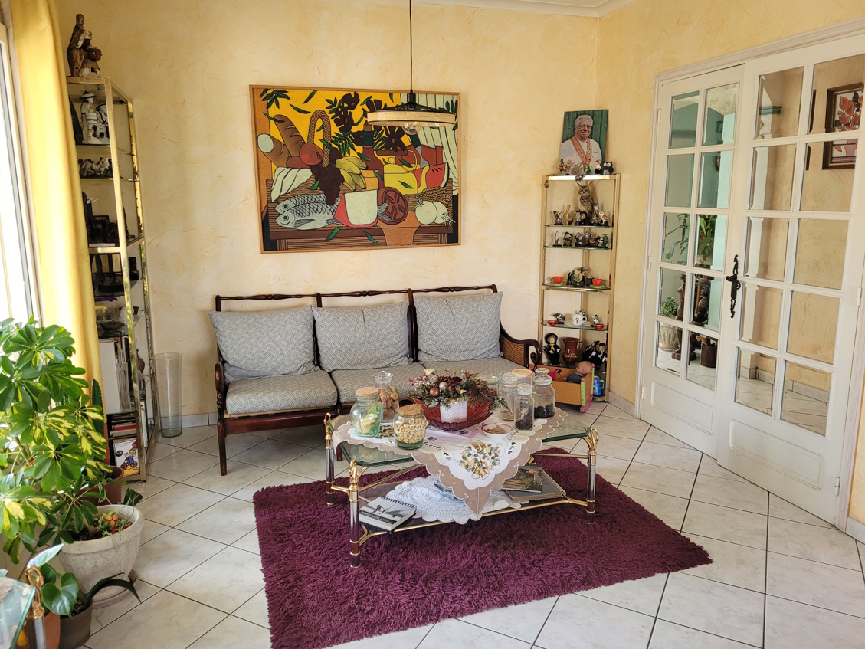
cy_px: 324
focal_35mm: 26
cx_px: 432
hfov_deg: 67.3
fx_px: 650
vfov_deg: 53.1
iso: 250
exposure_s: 1/100
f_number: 1.8
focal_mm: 5.4
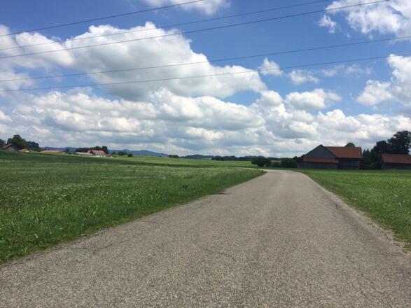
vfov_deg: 48.2
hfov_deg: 61.7
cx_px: 206
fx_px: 344
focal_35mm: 29
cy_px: 154
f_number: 2.2
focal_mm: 4.15
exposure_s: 1/4115
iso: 32
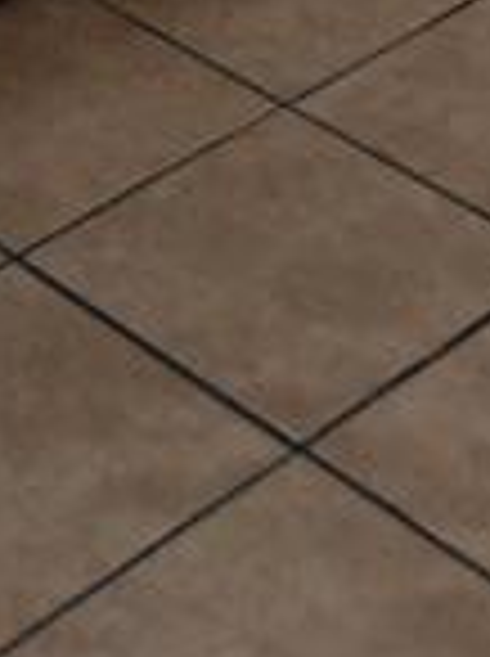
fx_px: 2593
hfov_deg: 10.8
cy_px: -1062
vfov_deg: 11.3
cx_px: 90
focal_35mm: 137
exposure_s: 1/60
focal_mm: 3.98
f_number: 1.8
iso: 125
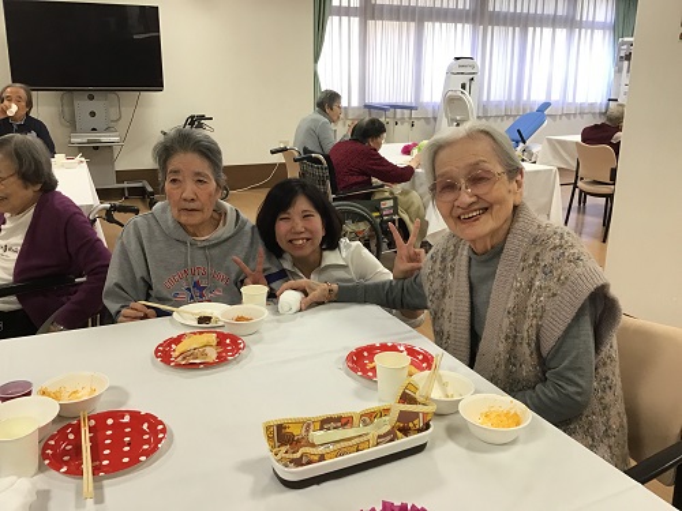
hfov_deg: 58.4
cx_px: 341
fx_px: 611
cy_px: 256
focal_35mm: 31
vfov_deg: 45.4
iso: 50
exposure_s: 1/30
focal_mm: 3.3
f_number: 2.4
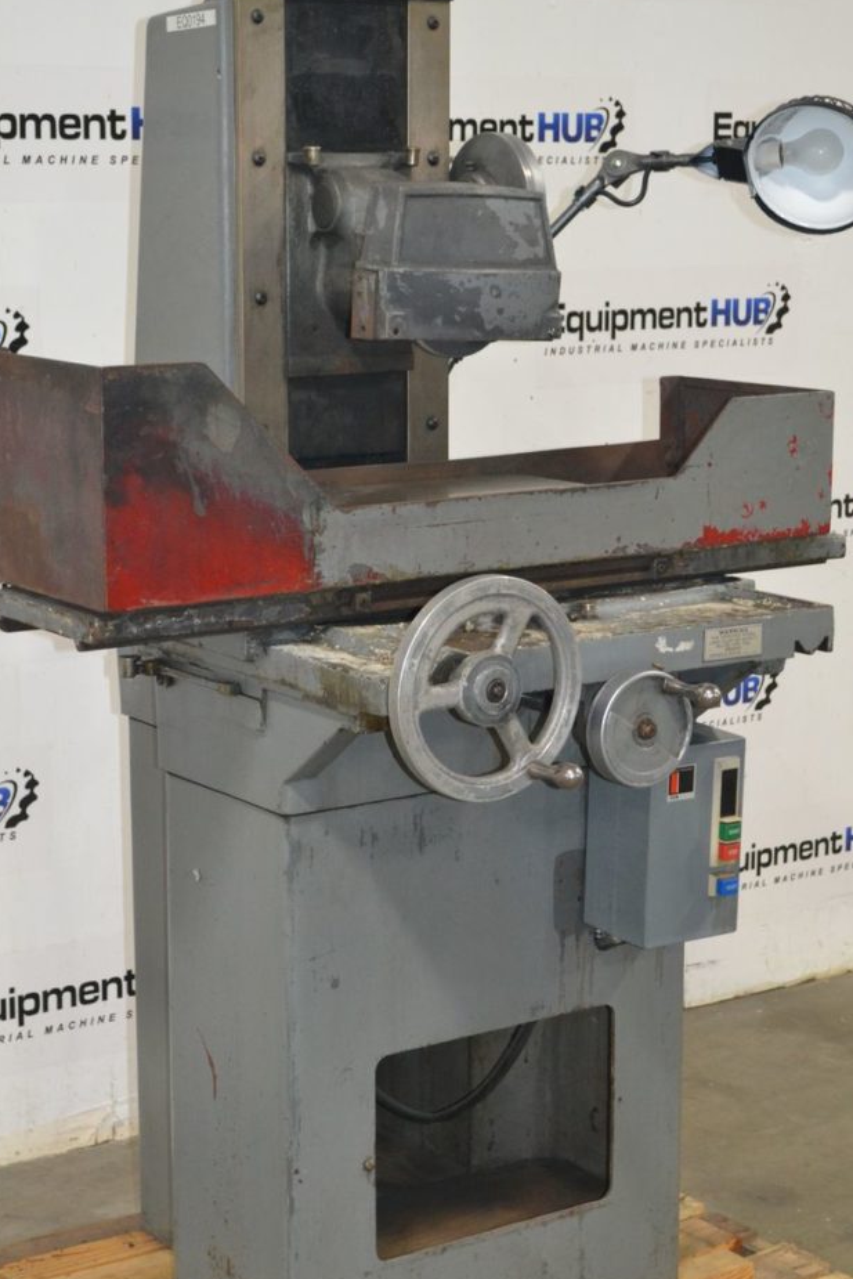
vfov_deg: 28.4
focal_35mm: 71
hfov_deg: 19.2
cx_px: 411
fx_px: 2522
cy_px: 647
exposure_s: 1/60
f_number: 5
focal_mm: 38
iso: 1400
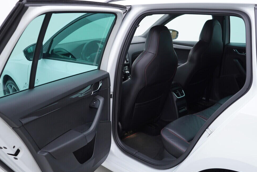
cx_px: 134
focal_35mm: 38
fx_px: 271
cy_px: 87
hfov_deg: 50.7
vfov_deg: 35.1
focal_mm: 24
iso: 125
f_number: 3.2
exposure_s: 1/50
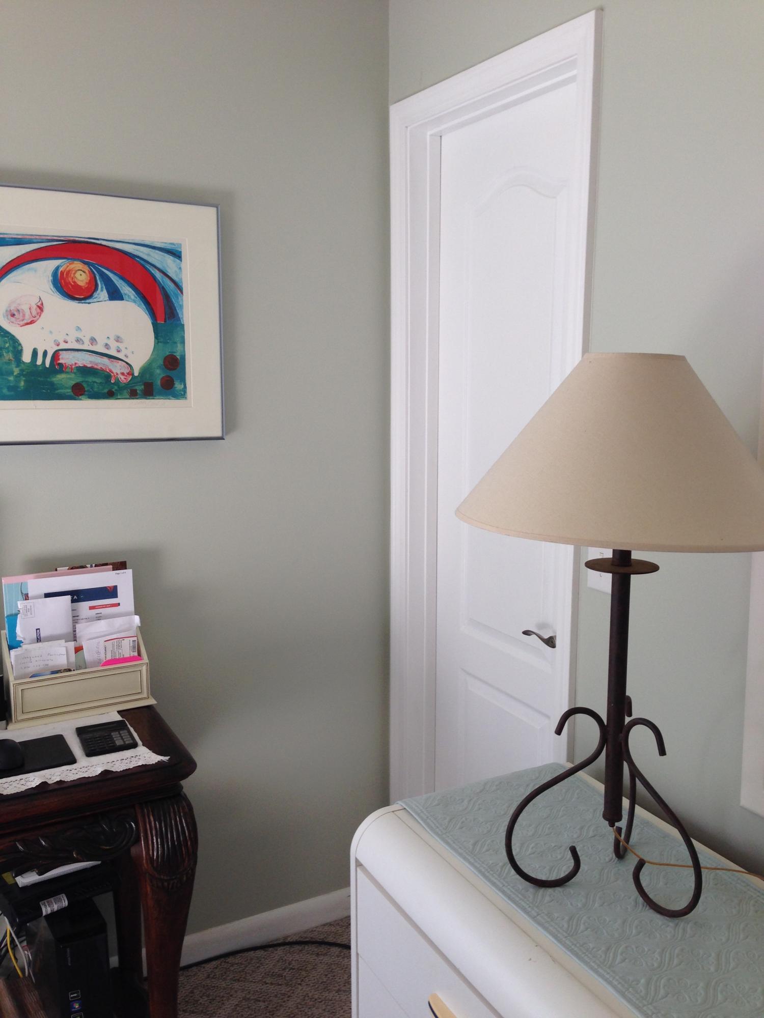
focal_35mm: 33
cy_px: 509
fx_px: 971
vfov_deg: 55.4
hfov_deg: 42.9
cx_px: 382
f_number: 2.4
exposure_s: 1/60
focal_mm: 4.12
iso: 50
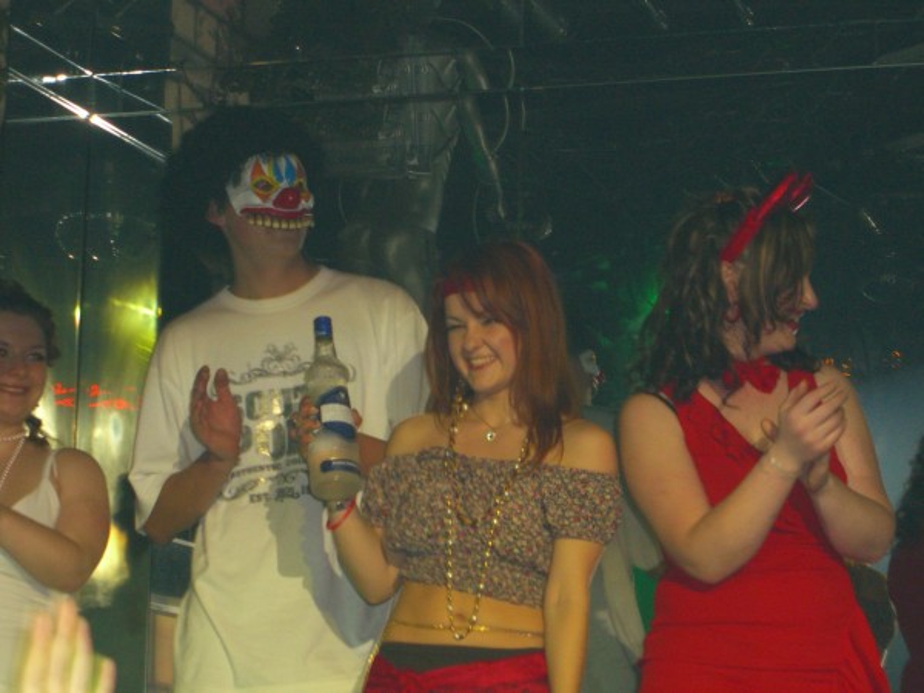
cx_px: 462
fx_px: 3043
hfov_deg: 17.3
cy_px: 346
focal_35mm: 114
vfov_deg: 13.0
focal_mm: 23.7
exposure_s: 1/60
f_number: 5.1
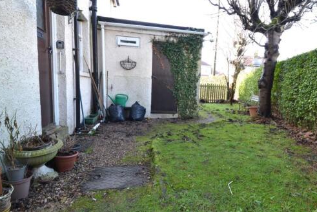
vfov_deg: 62.0
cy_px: 106
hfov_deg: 83.4
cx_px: 182
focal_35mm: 20
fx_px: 176
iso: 400
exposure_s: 1/100
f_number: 4.5
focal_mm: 10
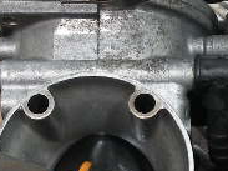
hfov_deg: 13.0
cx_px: 202
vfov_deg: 9.7
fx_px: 994
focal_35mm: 151
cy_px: 178
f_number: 2.8
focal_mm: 4.7
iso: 77
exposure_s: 1/59.7
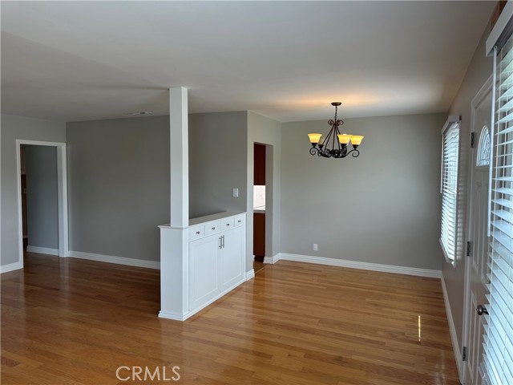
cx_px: 256
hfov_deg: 71.6
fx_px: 356
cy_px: 192
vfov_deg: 56.8
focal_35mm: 24
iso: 64
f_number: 1.78
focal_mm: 6.86
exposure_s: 1/133
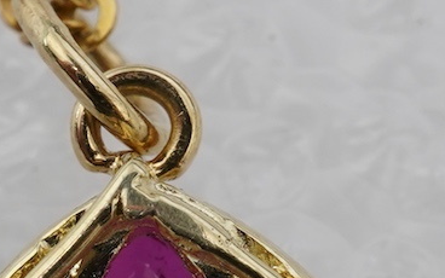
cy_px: 406
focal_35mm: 224
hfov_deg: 9.4
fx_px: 2717
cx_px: 160
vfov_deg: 5.8
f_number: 22
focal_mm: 30
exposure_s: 1/125
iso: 640
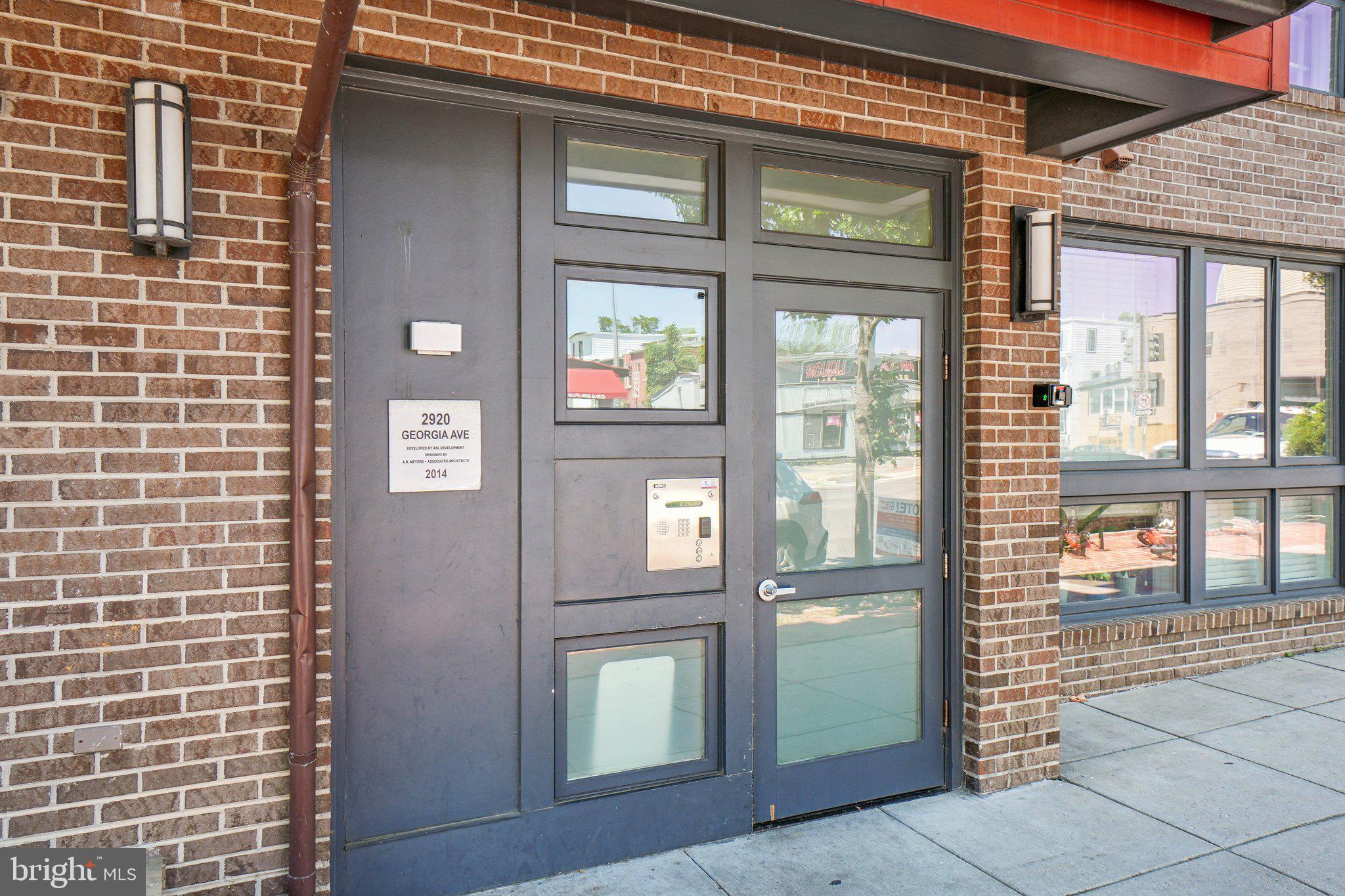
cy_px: 448
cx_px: 672
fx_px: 953
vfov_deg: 50.4
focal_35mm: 26
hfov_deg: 70.4
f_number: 8
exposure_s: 1/25
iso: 100
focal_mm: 17
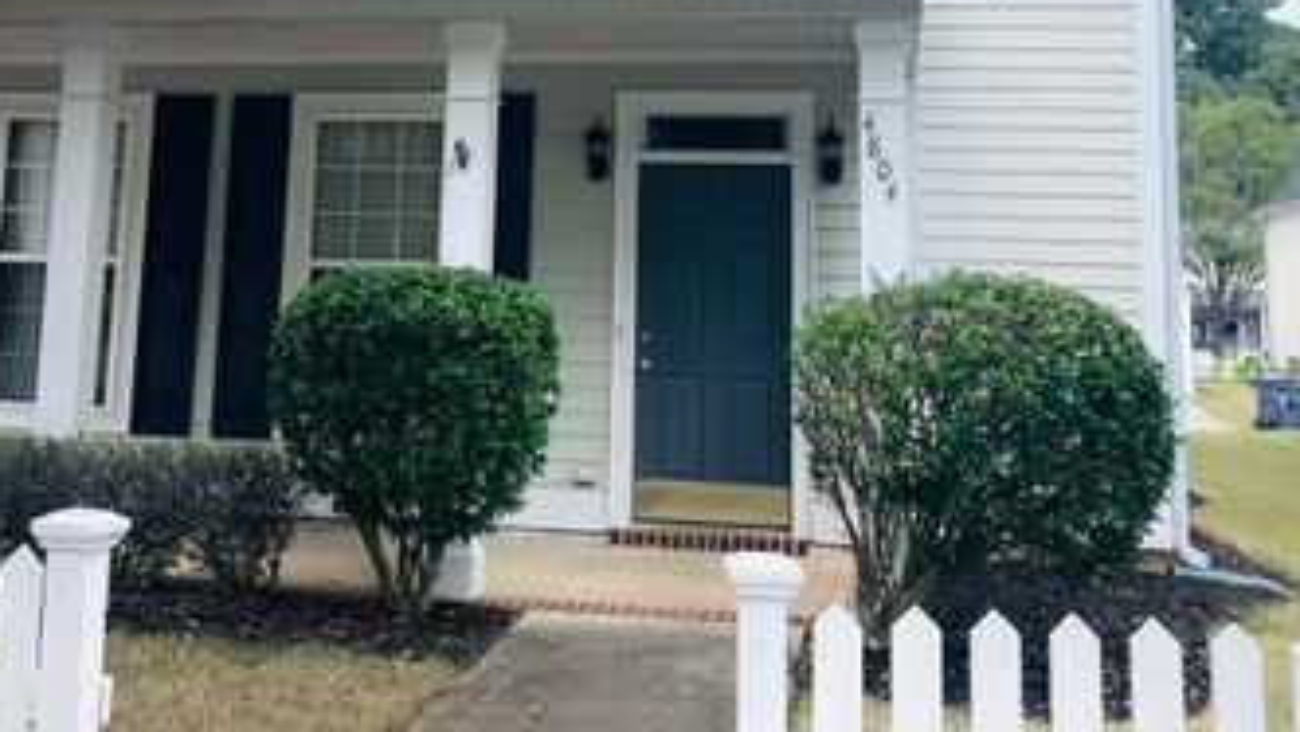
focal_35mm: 46
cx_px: 587
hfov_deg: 44.5
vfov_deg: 25.1
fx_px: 1586
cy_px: 57
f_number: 1.8
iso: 20
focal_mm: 3.99
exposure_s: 1/486
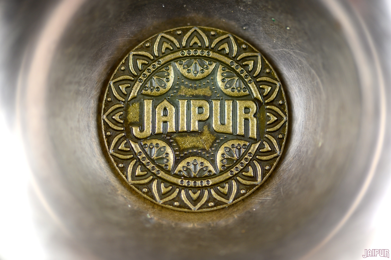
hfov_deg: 19.5
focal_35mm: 105
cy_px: 130
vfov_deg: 13.0
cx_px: 196
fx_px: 1139
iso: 500
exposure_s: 1/100
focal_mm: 105
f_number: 3.5
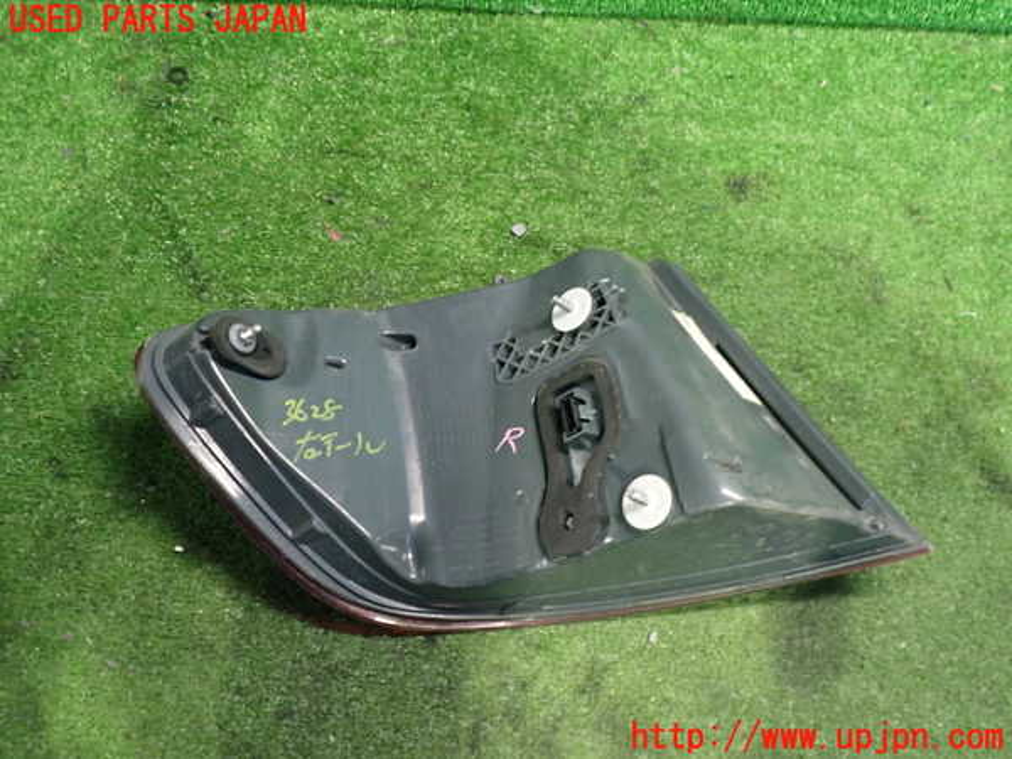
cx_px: 506
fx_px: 877
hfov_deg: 60.0
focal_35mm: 30
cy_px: 380
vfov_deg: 46.8
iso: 640
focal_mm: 5.4
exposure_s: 1/30
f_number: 2.3
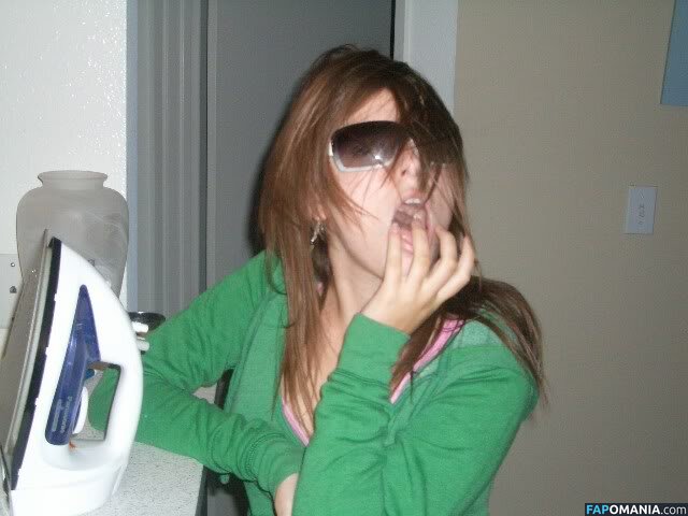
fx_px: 974
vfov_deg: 29.7
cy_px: 258
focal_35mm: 49
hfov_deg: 38.9
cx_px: 344
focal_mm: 8.2
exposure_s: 1/60
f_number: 3.1
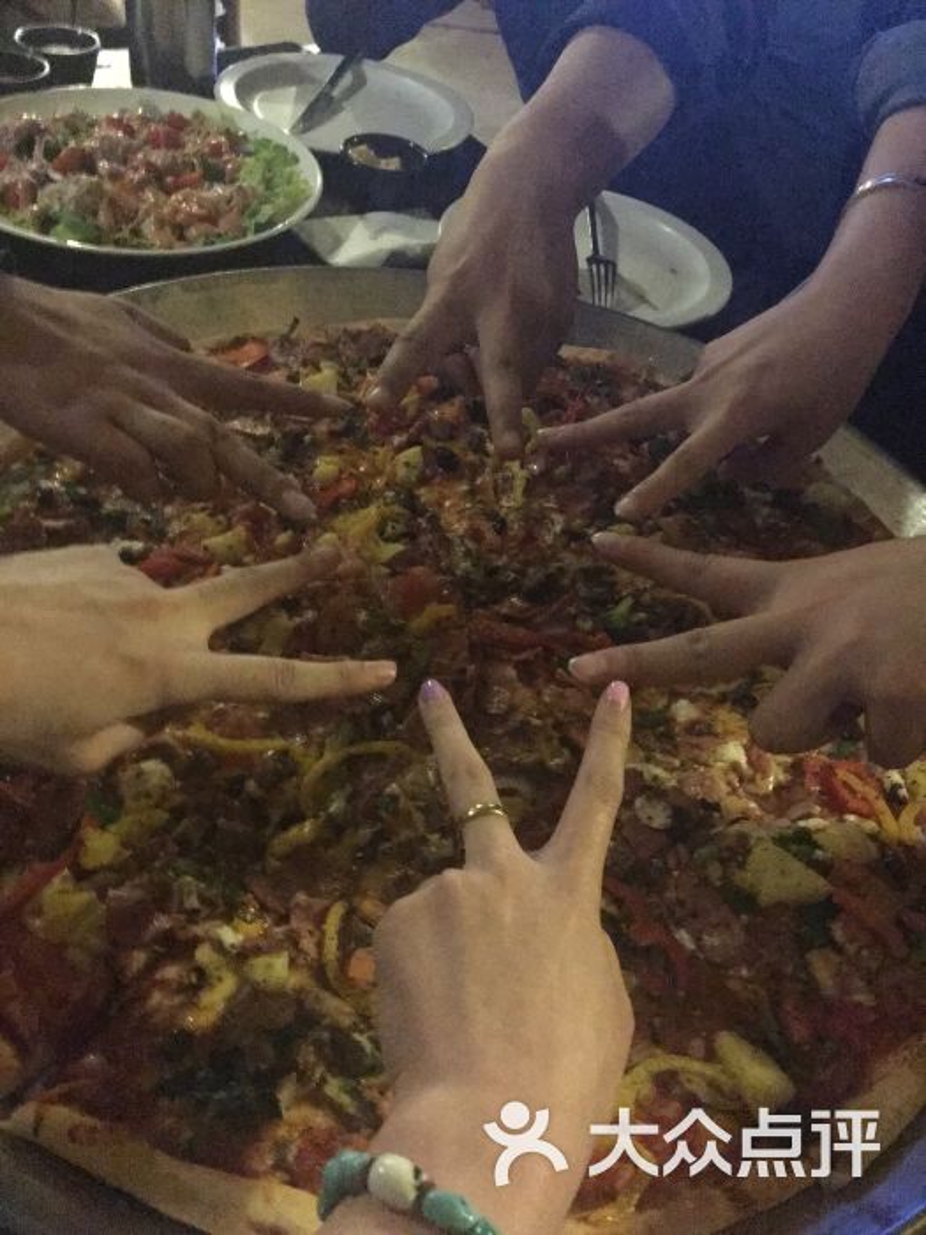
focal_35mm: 29
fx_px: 1034
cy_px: 618
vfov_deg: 61.7
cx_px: 463
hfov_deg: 48.2
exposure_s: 1/17
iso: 1250
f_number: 2.2
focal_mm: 4.15
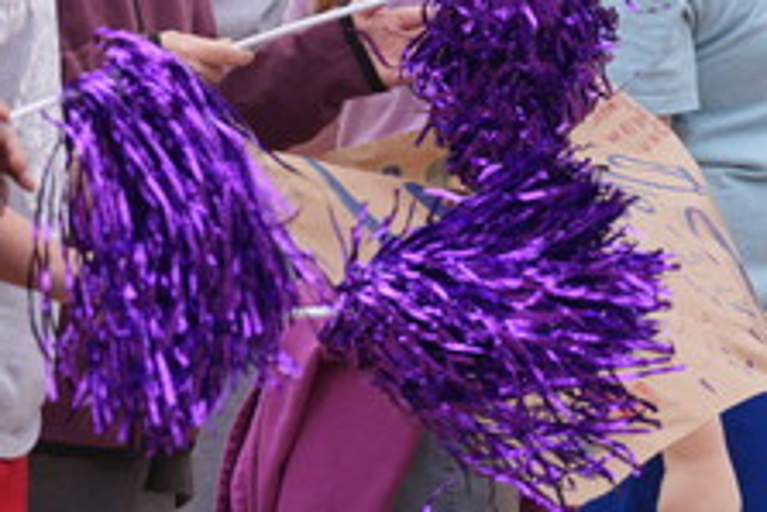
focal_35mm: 917
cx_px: 396
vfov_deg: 1.5
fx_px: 19549
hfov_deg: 2.2
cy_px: -101
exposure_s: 1/400
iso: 200
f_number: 4
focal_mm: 200
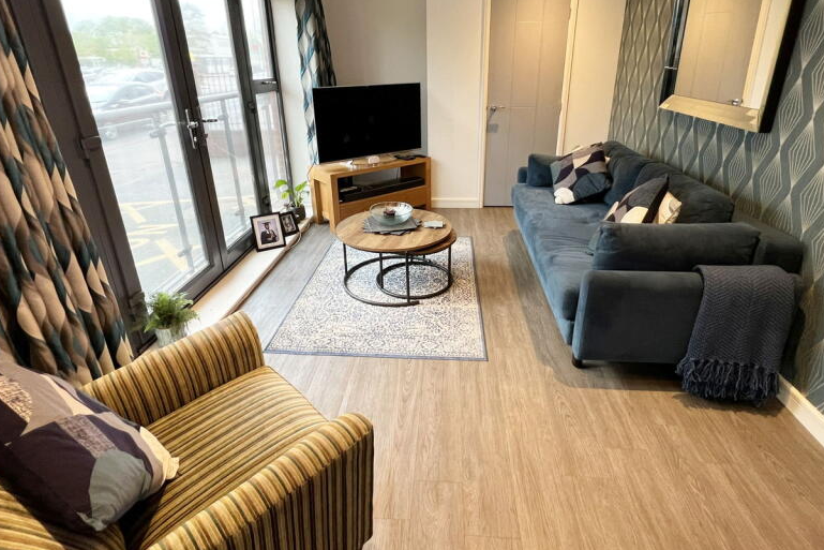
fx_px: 412
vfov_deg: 67.1
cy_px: 236
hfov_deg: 90.0
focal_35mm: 18
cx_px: 416
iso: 160
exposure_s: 1/50
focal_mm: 1.57
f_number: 1.8
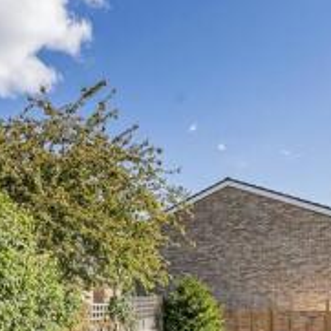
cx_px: 94
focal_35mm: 37
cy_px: 310
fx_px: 400
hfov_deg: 43.9
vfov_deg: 40.8
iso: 320
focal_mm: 12
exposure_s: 1/400
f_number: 9
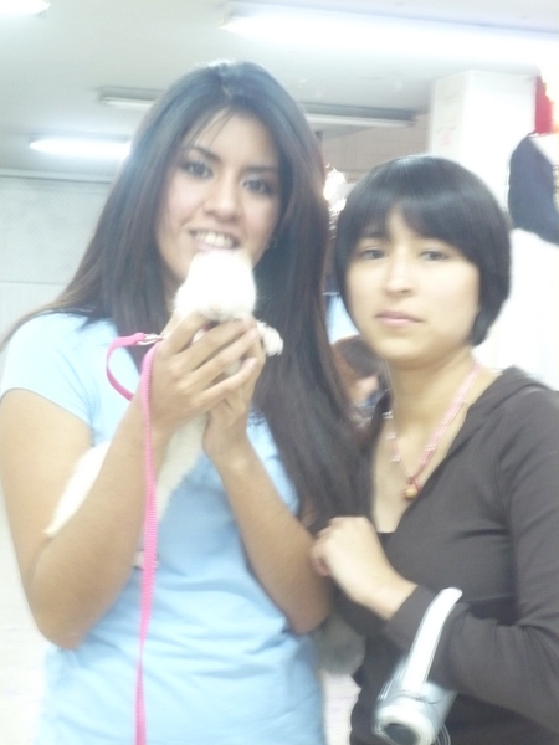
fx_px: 1507
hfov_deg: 21.0
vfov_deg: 27.8
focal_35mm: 70
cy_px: 372
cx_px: 280
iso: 400
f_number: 4
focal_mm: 11.5
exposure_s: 1/5
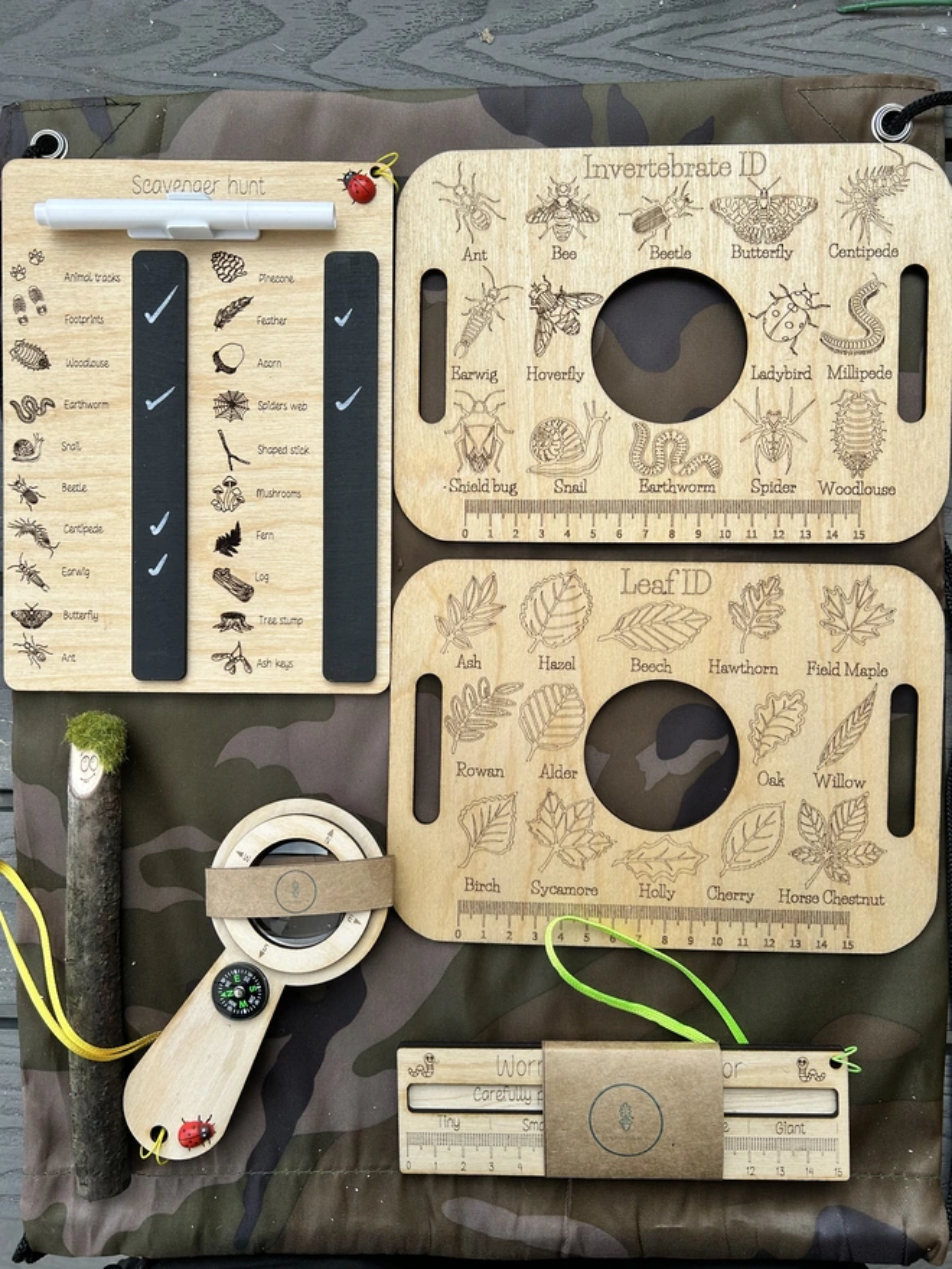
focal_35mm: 26
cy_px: 634
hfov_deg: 53.1
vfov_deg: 67.3
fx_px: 953
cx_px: 476
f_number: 1.5
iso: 50
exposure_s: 1/418
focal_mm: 5.7
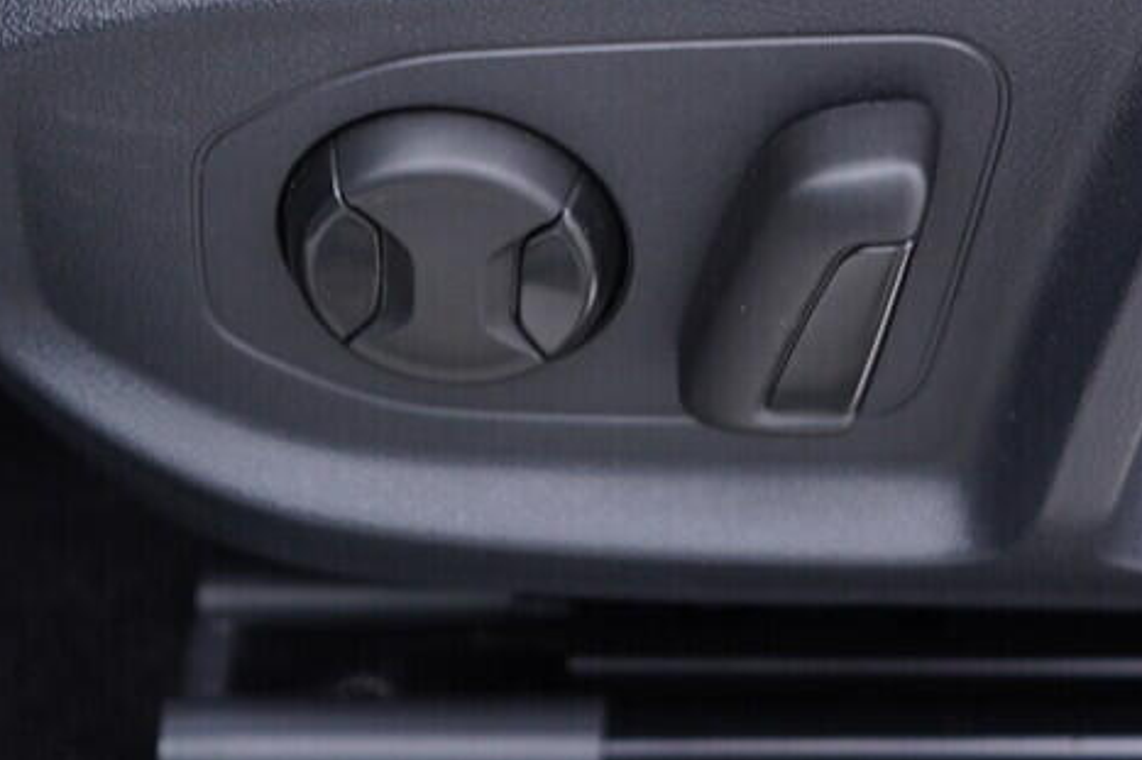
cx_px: 878
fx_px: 2505
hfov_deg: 25.3
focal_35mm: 79
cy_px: 104
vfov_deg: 17.1
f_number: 2.8
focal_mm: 24
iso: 160
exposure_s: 1/40
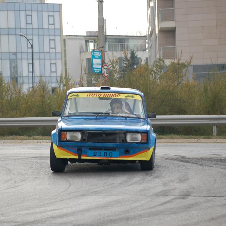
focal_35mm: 217
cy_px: 127
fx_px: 1603
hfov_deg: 8.1
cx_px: 88
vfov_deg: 8.1
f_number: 4.5
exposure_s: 1/800
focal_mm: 100
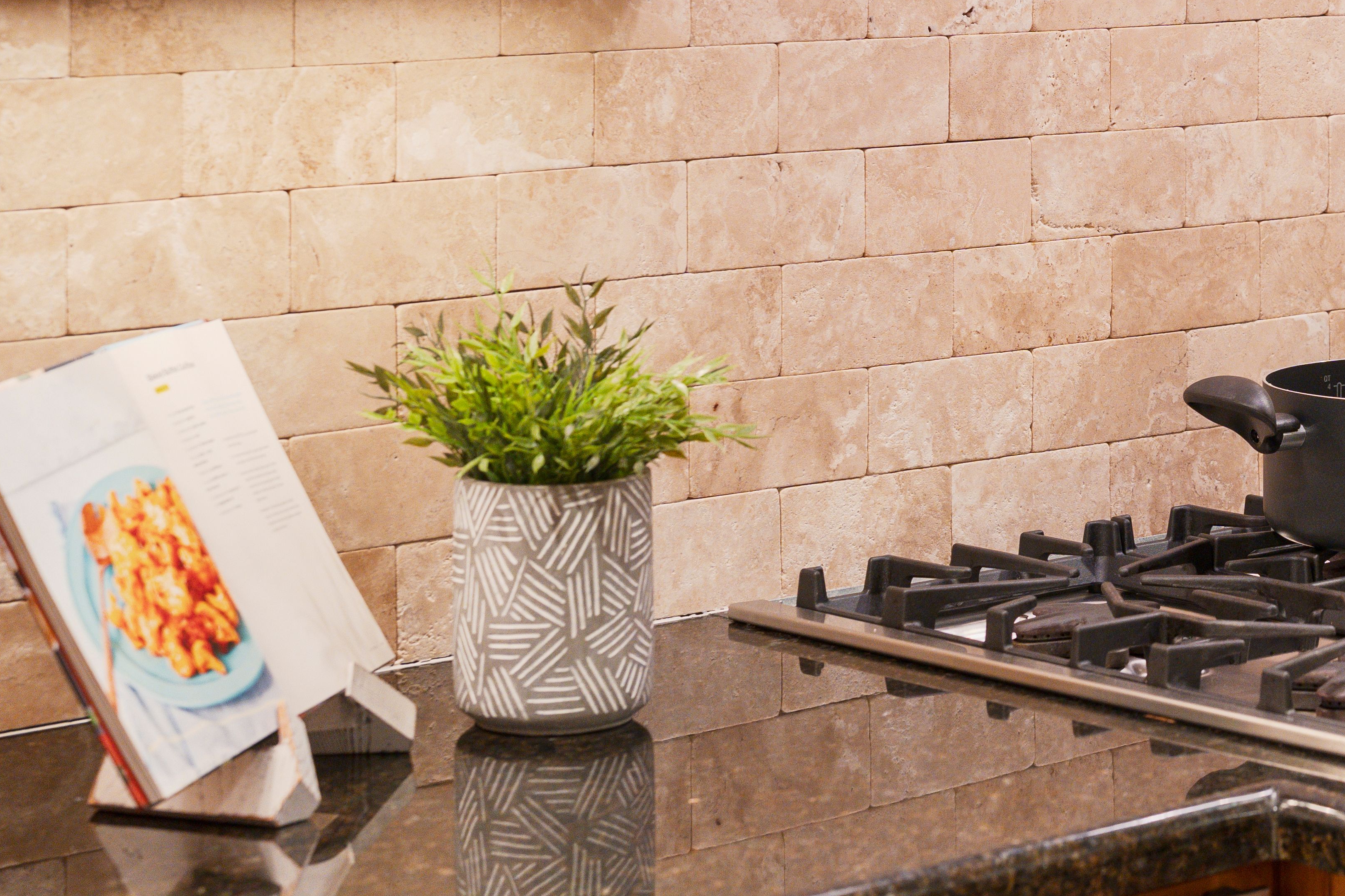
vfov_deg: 12.8
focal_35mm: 107
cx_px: 1414
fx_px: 3997
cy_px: 252
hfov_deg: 18.5
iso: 1000
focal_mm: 50
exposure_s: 1/30
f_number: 4
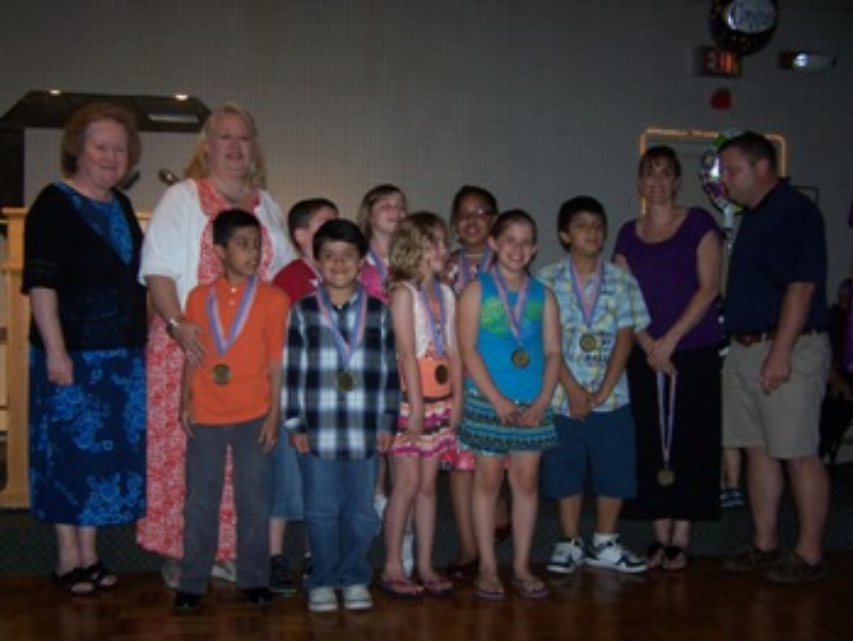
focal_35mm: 38
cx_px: 426
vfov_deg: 37.7
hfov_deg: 49.0
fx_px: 937
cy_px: 320
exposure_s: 1/60
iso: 140
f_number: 2.8
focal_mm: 6.3
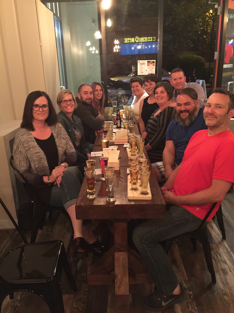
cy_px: 156
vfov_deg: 61.7
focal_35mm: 29
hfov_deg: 48.2
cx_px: 117
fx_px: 261
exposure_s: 1/4
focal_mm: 4.15
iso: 125
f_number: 2.2
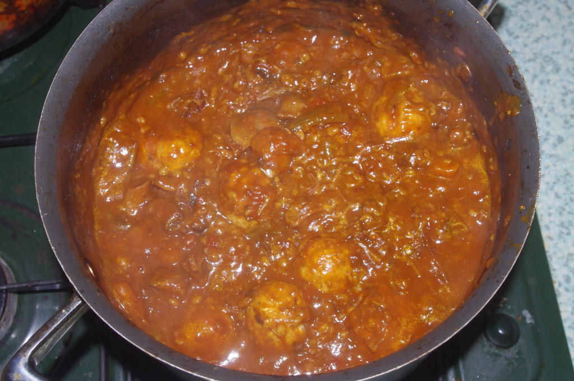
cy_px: 190
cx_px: 287
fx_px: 780
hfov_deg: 40.4
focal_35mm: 49
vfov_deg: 27.5
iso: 400
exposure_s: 1/125
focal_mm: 32.5
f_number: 9
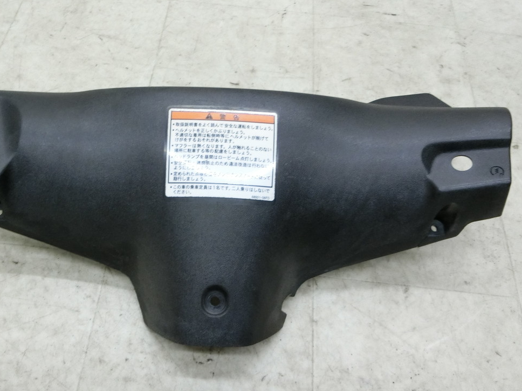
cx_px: 217
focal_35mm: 31
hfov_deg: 58.0
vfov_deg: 45.2
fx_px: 467
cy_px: 233
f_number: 3.5
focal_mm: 4.5
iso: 400
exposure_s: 1/80
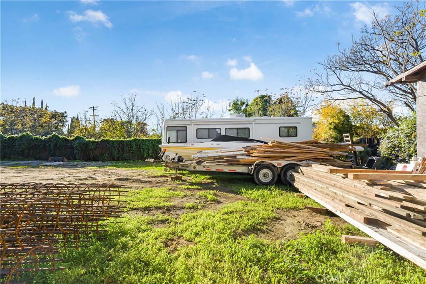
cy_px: 142
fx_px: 237
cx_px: 213
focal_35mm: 20
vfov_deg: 61.9
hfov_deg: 84.0
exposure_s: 1/60
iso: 80
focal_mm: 20
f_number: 9.5
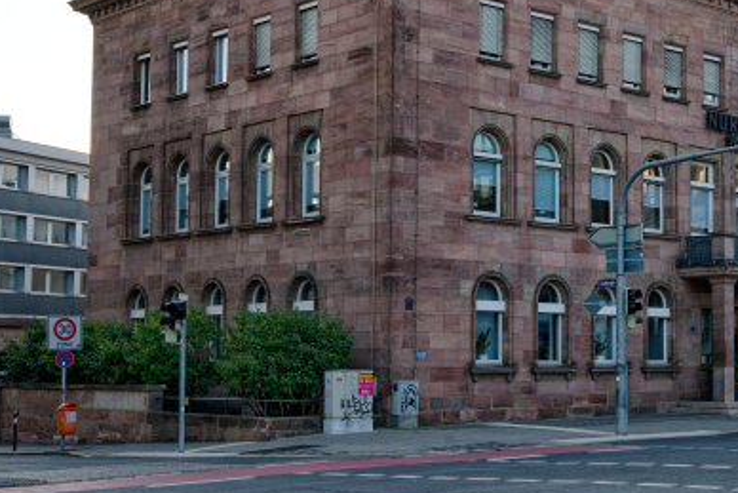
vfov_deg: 20.0
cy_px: 169
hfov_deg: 29.1
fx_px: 1394
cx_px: 561
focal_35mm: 68
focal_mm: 44
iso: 400
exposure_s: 1/125
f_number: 7.1
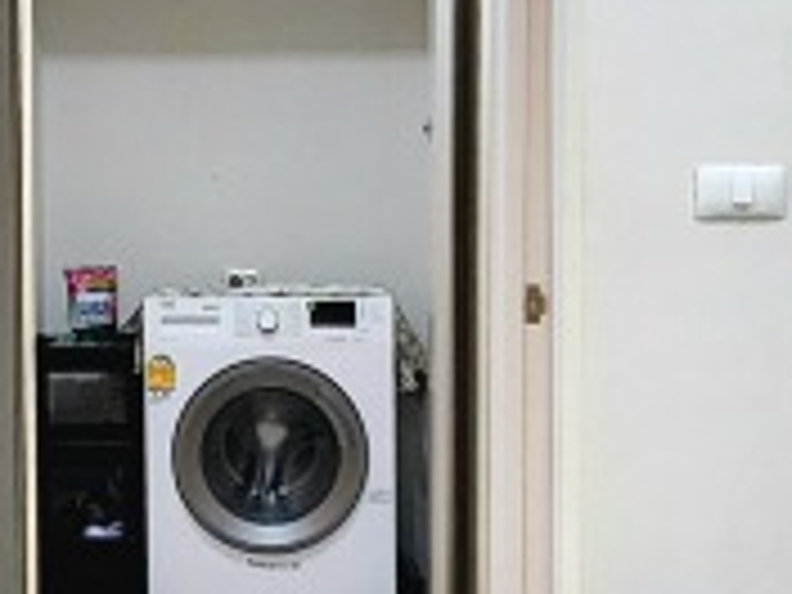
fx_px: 1693
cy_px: 302
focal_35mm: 74
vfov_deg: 19.9
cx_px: 158
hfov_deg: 25.9
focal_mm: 2.2
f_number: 2.2
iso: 320
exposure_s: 1/33
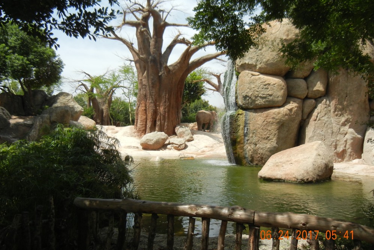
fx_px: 333
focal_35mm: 32
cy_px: 121
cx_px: 186
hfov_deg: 58.7
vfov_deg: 41.1
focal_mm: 5.4
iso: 160
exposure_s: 1/303
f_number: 7
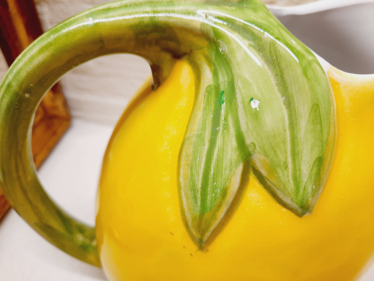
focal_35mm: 25
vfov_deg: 54.9
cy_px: 140
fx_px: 270
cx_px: 187
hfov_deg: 69.4
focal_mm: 4.6
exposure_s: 1/50
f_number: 2
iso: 40
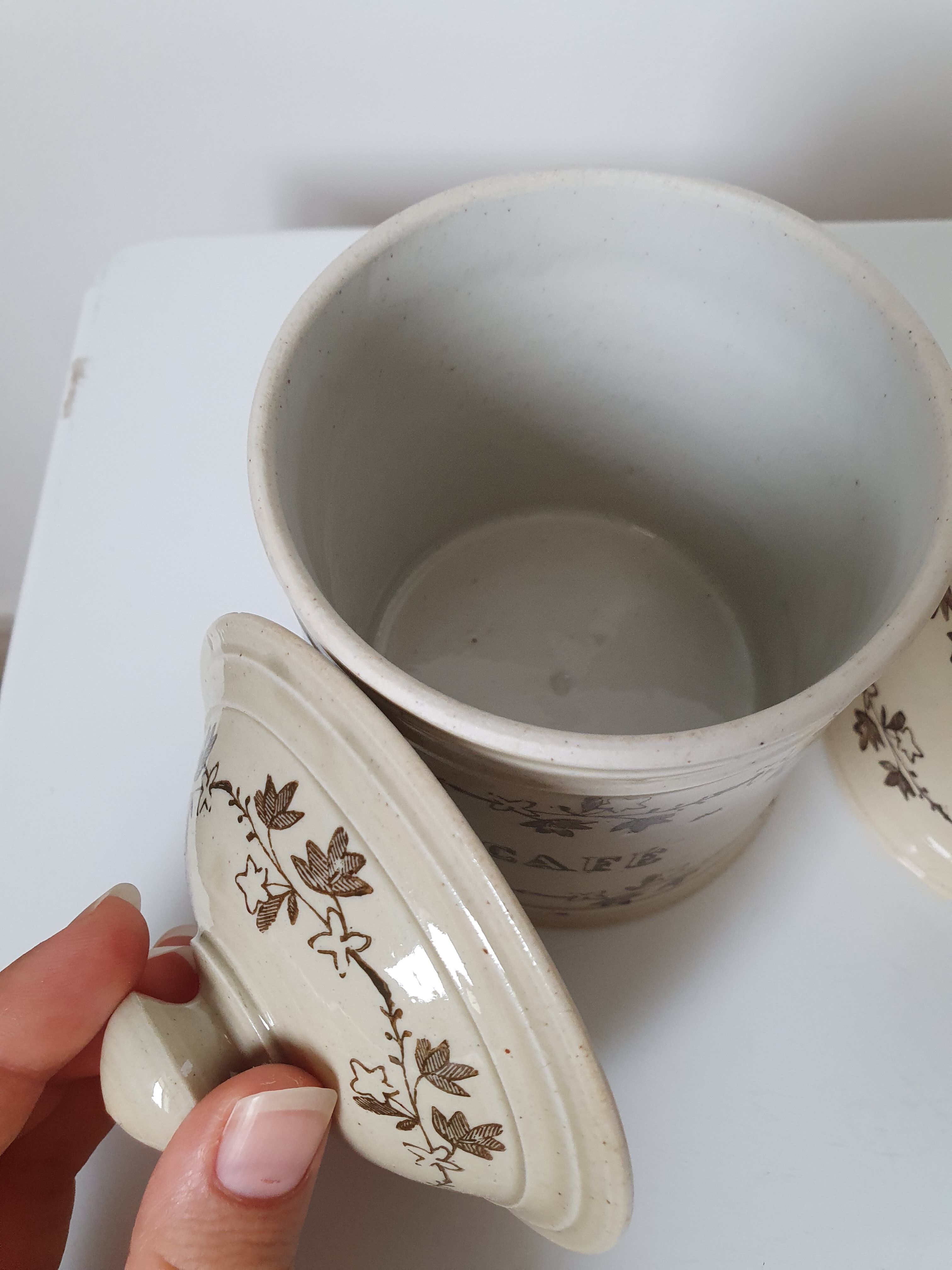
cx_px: 476
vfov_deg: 67.3
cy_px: 635
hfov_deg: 53.1
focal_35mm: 26
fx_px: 953
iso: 250
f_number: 2.4
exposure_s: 1/100
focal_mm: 4.32
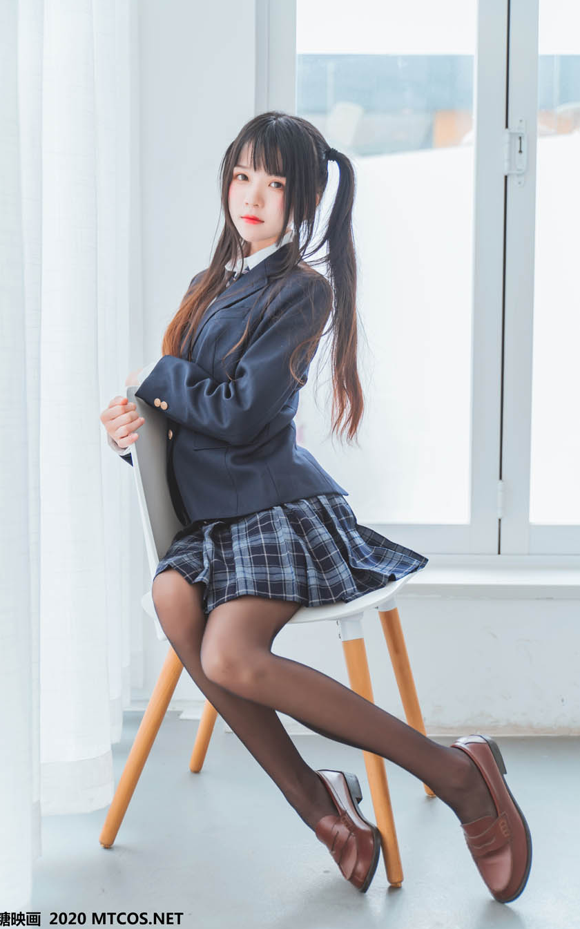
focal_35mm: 45
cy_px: 464
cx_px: 288
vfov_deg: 44.4
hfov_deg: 28.6
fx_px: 1139
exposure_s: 1/160
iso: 500
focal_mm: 44
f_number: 2.8
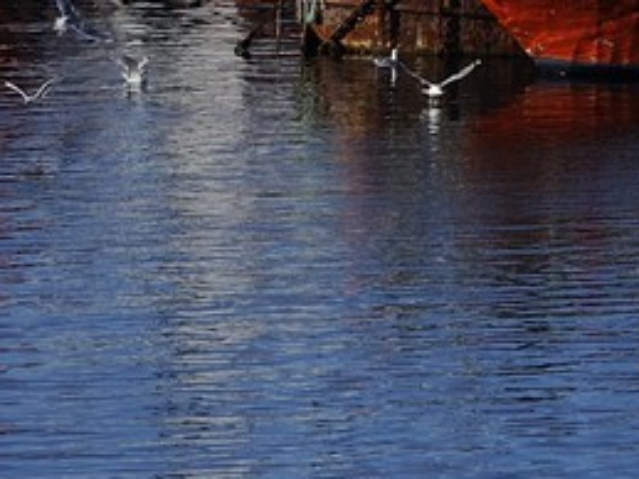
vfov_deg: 2.3
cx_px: 1892
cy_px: -602
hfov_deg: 3.0
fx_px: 12067
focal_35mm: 654
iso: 200
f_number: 10
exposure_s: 1/320
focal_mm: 110
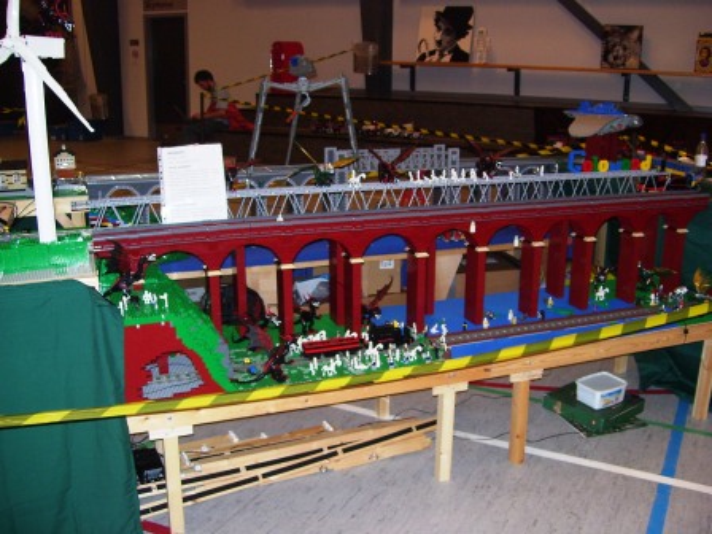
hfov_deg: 51.4
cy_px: 267
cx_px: 356
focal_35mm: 36
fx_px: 740
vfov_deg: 39.7
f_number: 2.7
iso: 100
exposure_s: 1/60
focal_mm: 6
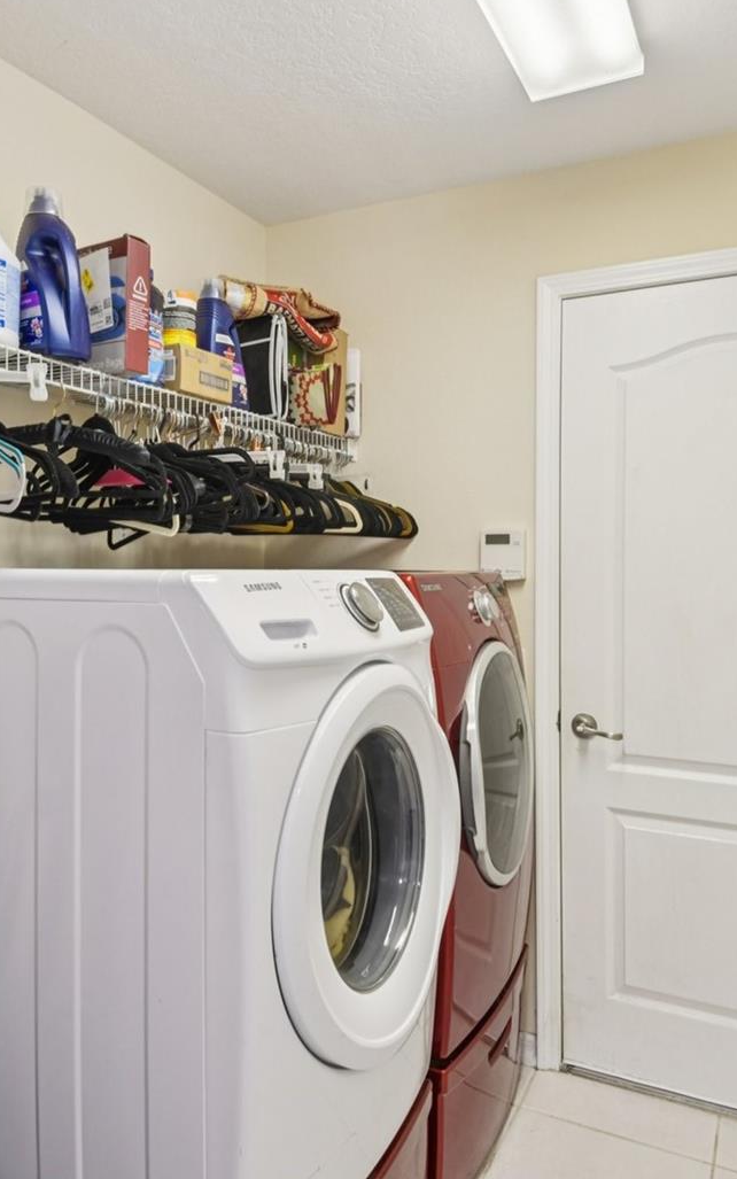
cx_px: 319
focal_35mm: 27
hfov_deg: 45.9
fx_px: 868
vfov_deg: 68.4
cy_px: 579
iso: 400
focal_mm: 17
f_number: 8
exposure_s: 1/10
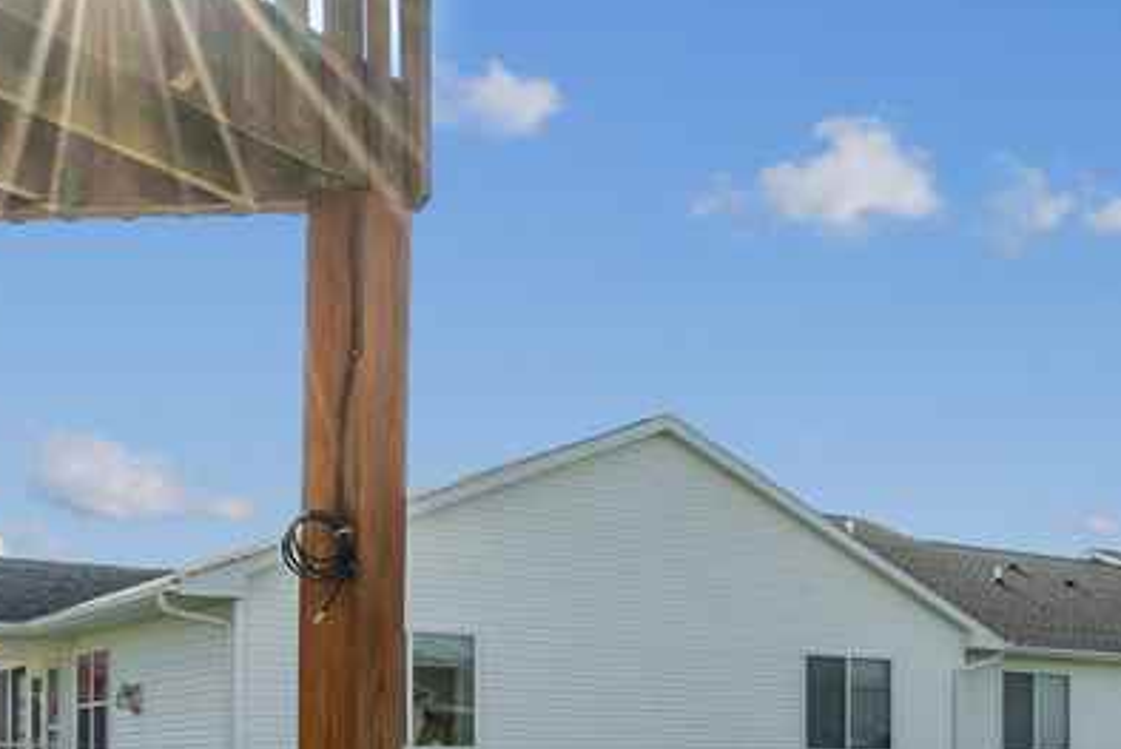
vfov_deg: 24.8
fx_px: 1620
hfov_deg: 30.9
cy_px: 745
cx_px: 1414
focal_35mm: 52
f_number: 10
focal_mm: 16
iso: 400
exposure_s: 1/320
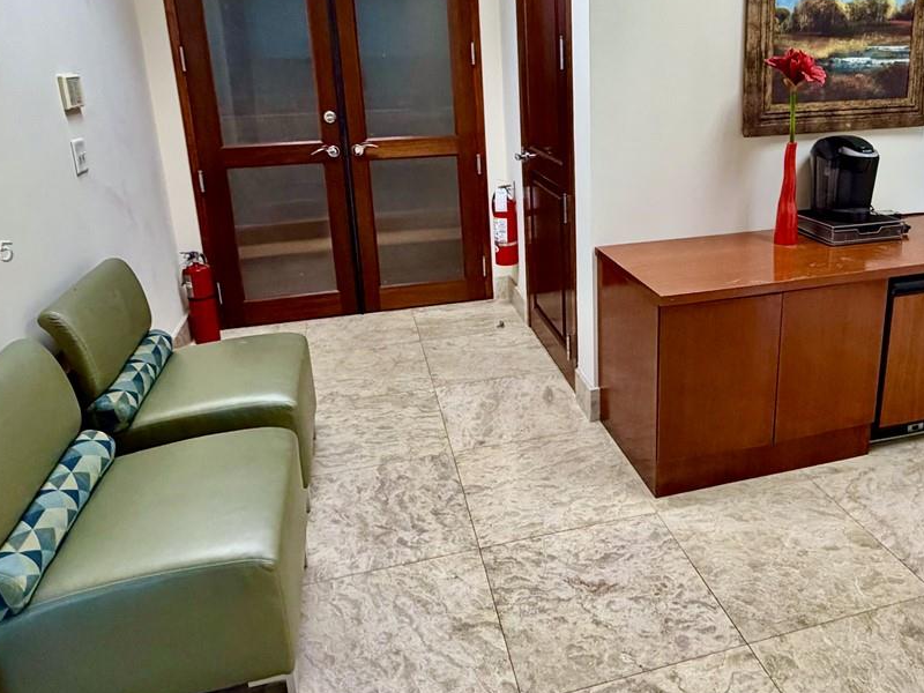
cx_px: 576
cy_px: 253
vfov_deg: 49.2
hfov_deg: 62.6
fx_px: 747
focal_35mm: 28
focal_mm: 2.22
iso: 320
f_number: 2.2
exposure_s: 1/120
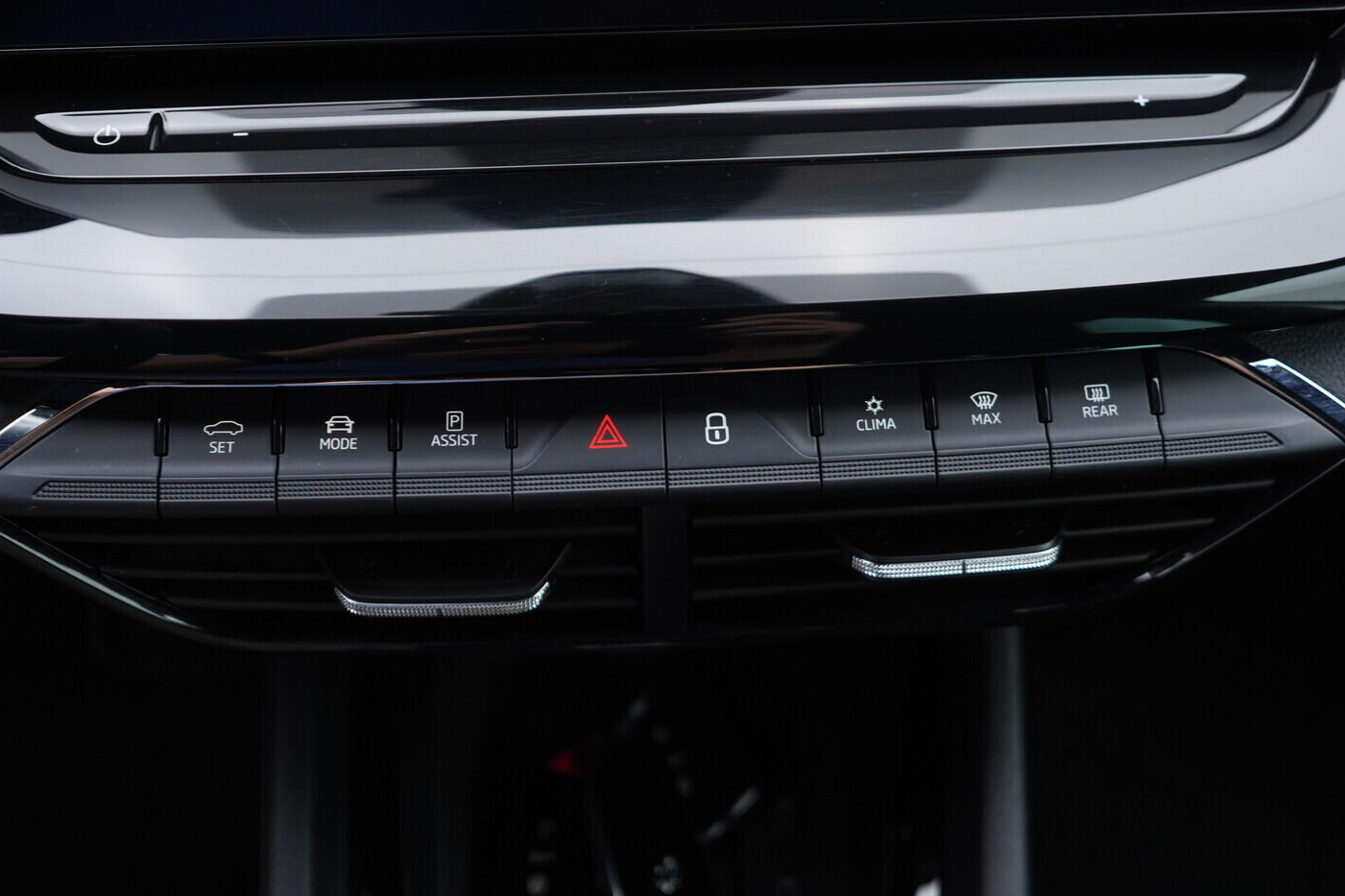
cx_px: 657
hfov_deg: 51.9
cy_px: 440
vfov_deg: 35.9
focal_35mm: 37
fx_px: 1382
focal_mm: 24
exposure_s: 1/40
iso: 250
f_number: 2.8
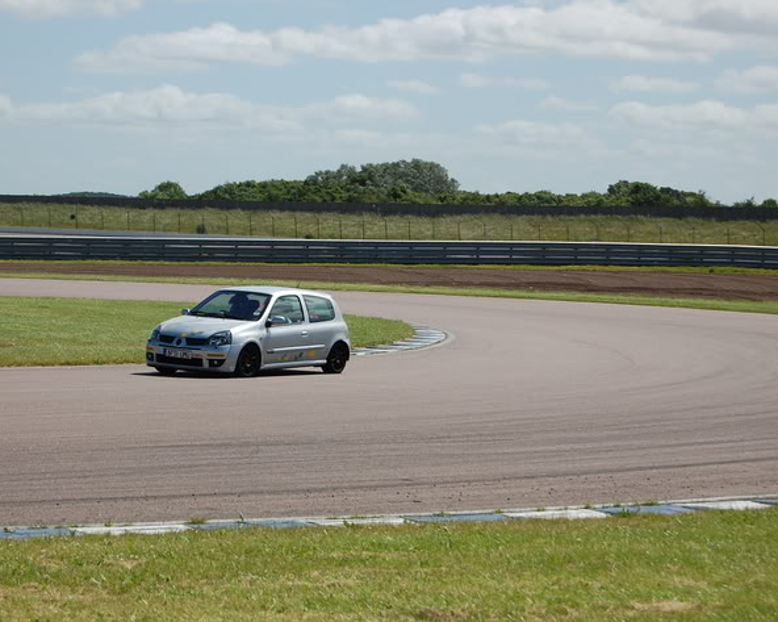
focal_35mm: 105
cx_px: 293
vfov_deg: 14.7
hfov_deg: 18.3
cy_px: 331
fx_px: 2408
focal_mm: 55
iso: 200
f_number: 5.6
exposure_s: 1/1000
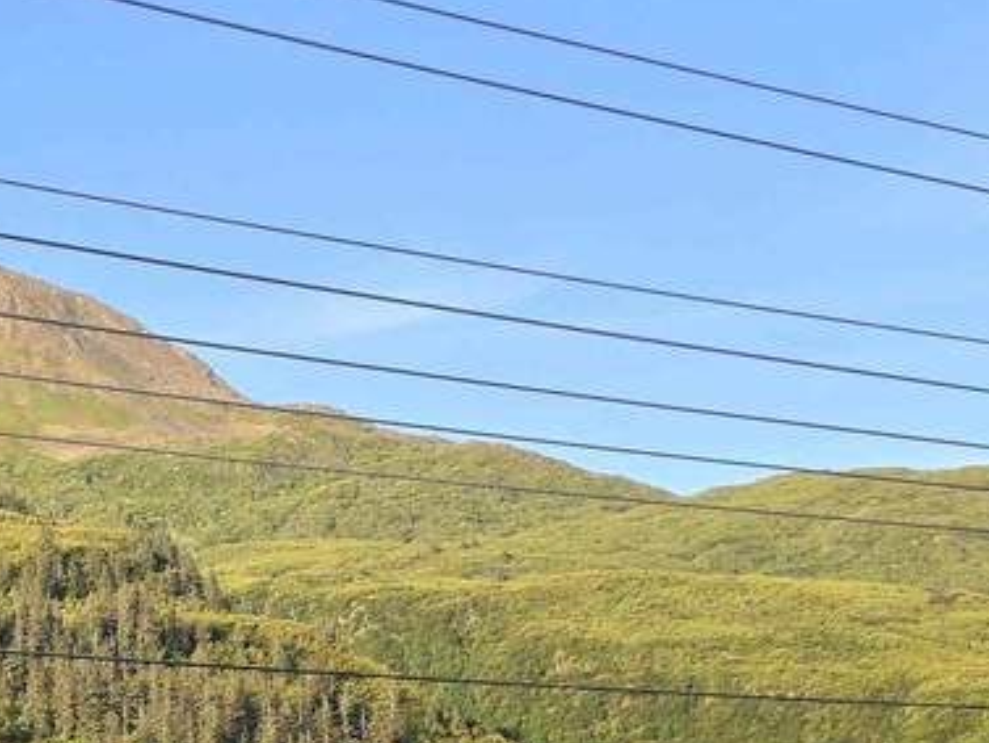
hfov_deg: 20.5
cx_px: -588
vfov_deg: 17.3
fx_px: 2229
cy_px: 1074
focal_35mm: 78
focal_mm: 6.3
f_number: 1.7
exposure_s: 1/180
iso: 16
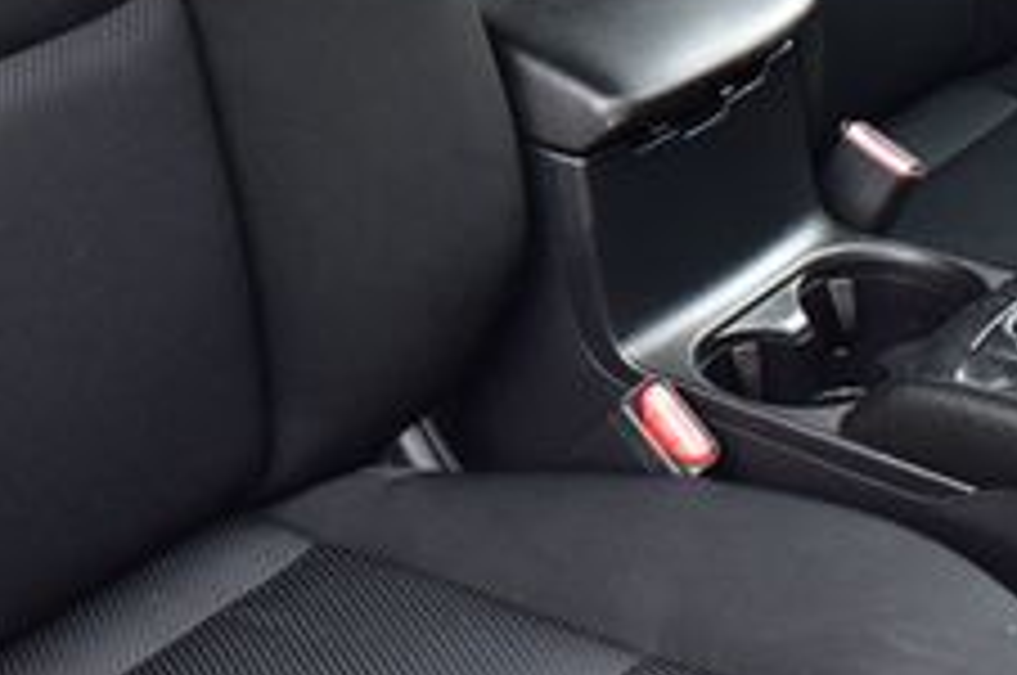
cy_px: -261
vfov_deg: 15.1
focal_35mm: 85
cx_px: 176
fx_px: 2398
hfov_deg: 23.5
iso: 400
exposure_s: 1/15
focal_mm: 20
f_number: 6.3
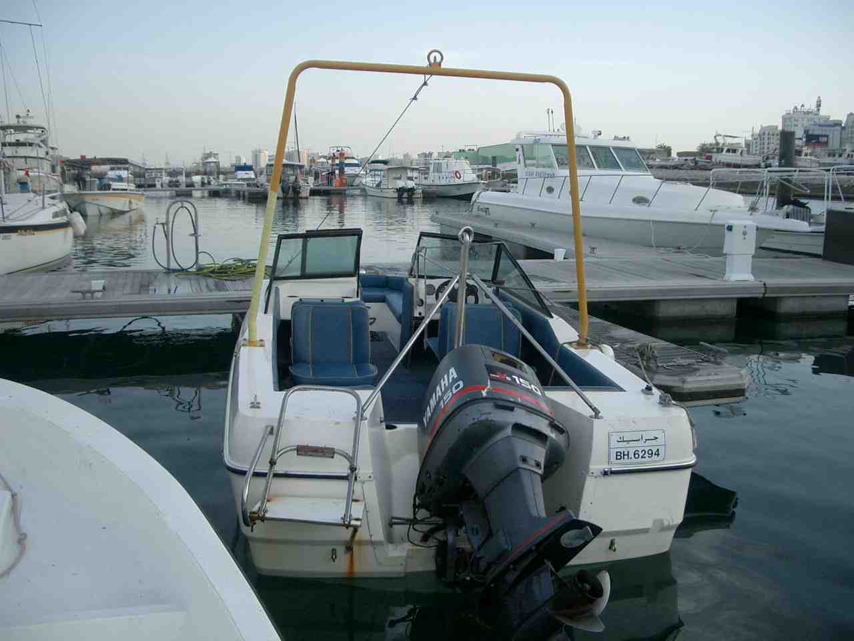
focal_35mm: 35
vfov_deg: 40.7
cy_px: 320
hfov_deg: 52.6
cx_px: 427
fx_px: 863
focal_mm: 5.8
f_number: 2.6
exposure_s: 1/500
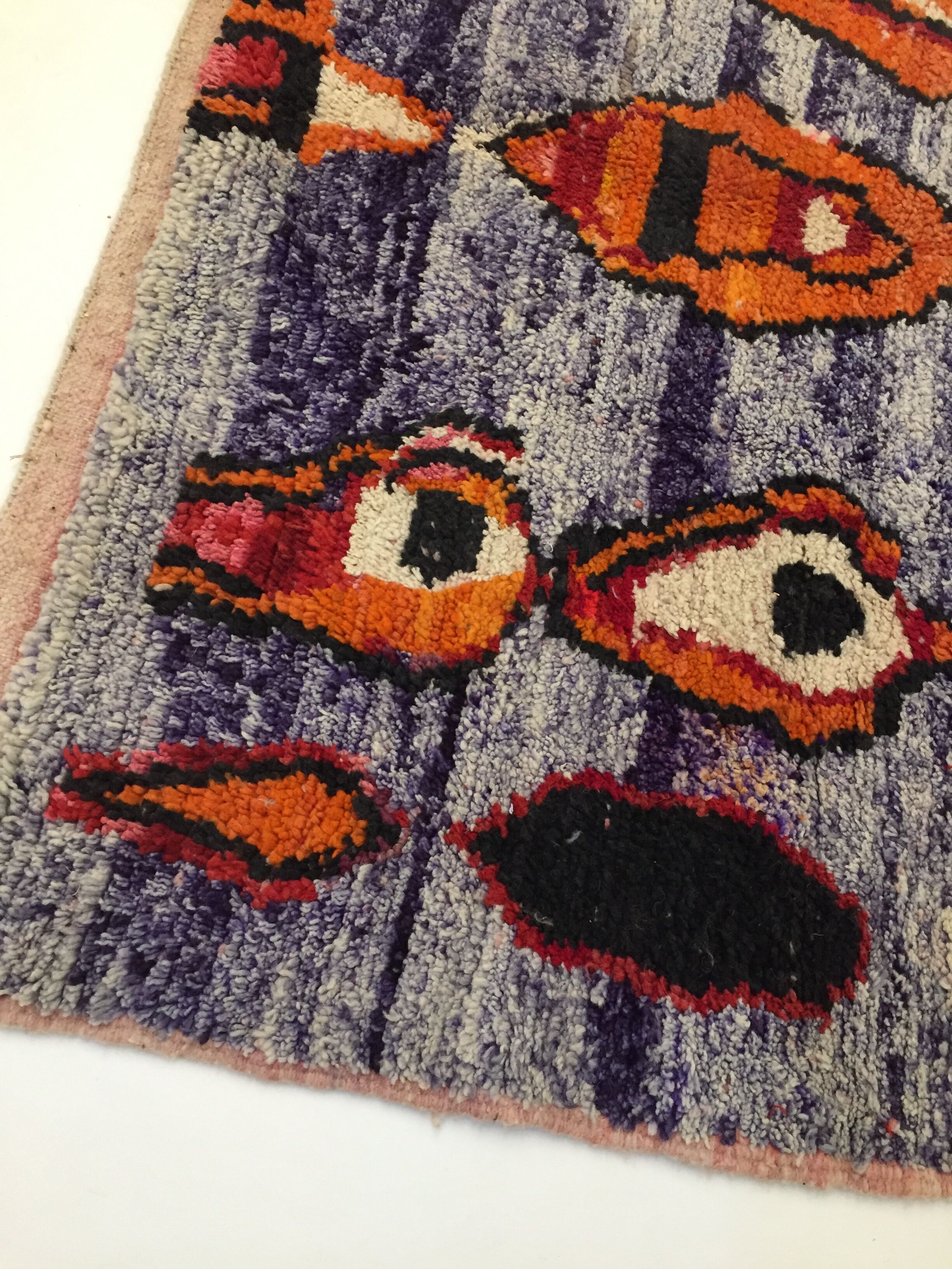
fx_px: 1063
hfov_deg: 48.2
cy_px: 634
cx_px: 476
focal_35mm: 29
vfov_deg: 61.7
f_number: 2.2
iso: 250
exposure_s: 1/33
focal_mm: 4.15
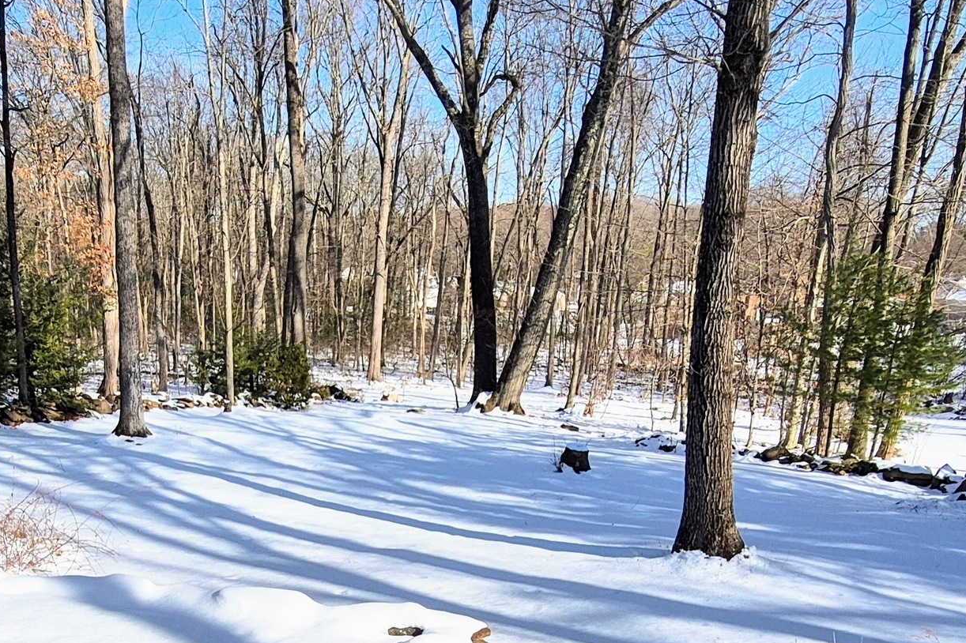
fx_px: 912
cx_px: 383
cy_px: 547
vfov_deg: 37.0
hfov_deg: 55.4
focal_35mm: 34
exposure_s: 1/2472
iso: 50
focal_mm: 1.74
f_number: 2.2
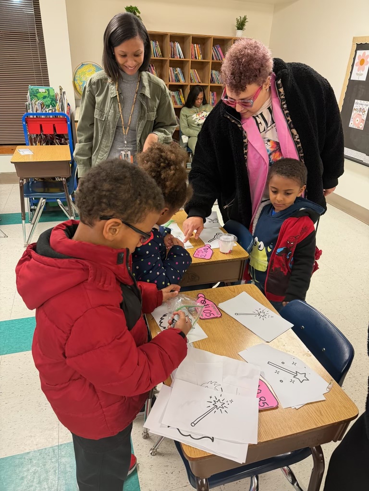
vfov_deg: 71.6
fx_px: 341
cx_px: 184
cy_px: 246
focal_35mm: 24
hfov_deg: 56.8
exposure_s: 1/60
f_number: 1.78
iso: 320
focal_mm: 6.76
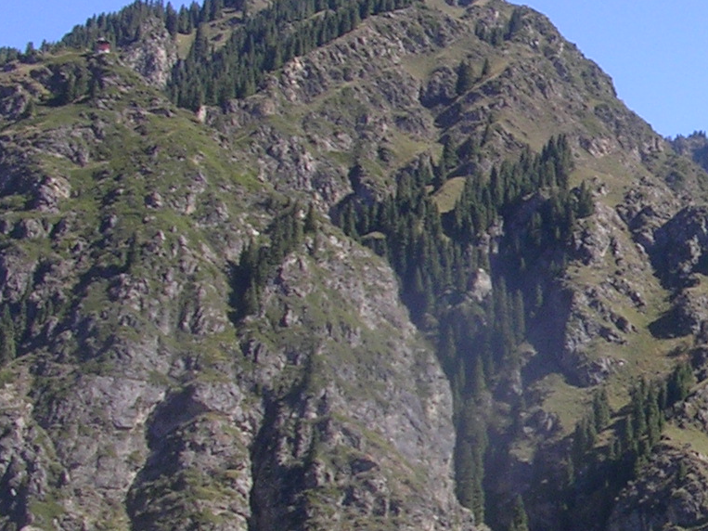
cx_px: 944
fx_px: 2086
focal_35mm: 102
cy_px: 400
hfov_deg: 17.9
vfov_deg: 14.4
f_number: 5.6
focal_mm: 5.8
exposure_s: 1/182
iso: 50
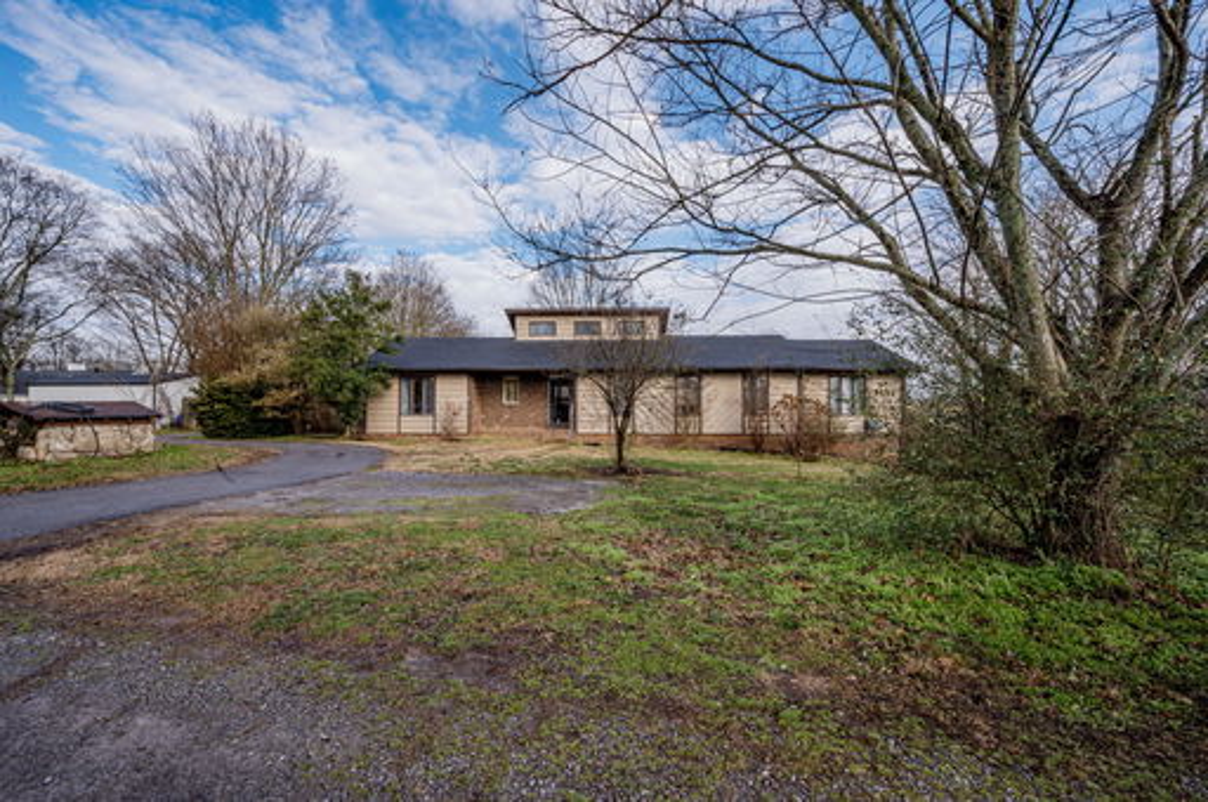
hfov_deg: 104.3
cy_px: 401
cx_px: 604
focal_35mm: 14
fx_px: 469
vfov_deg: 81.1
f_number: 18
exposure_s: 1/20
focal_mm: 14
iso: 100
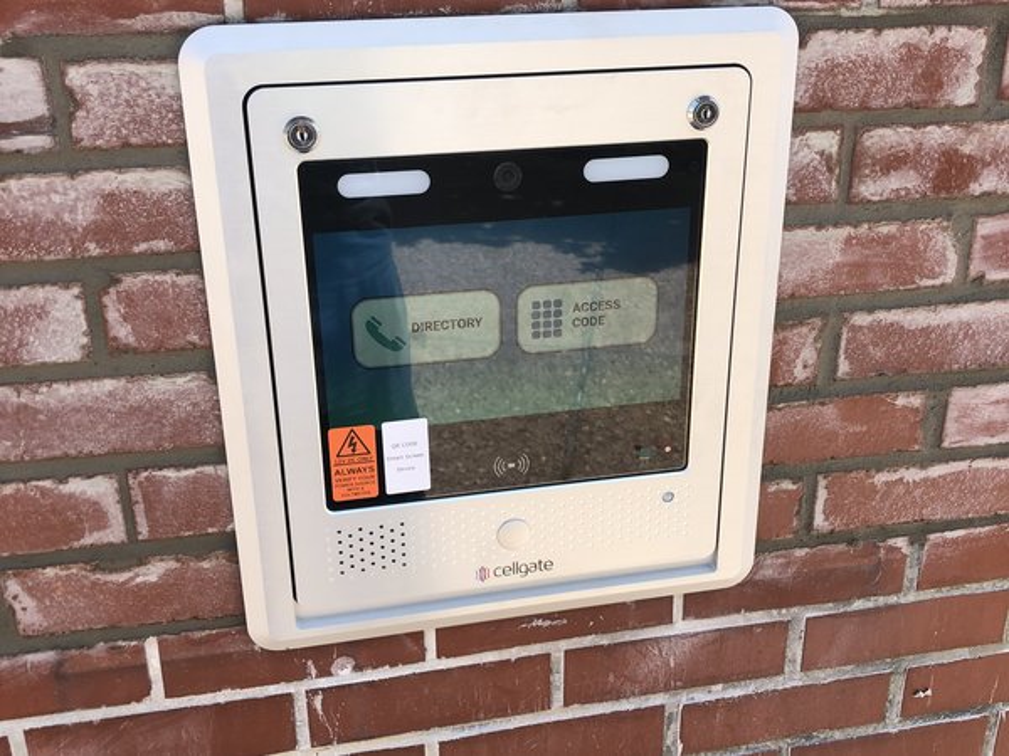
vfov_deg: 49.7
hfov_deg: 63.4
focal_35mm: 28
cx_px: 504
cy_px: 378
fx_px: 816
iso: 20
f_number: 1.8
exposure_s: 1/501
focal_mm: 3.99
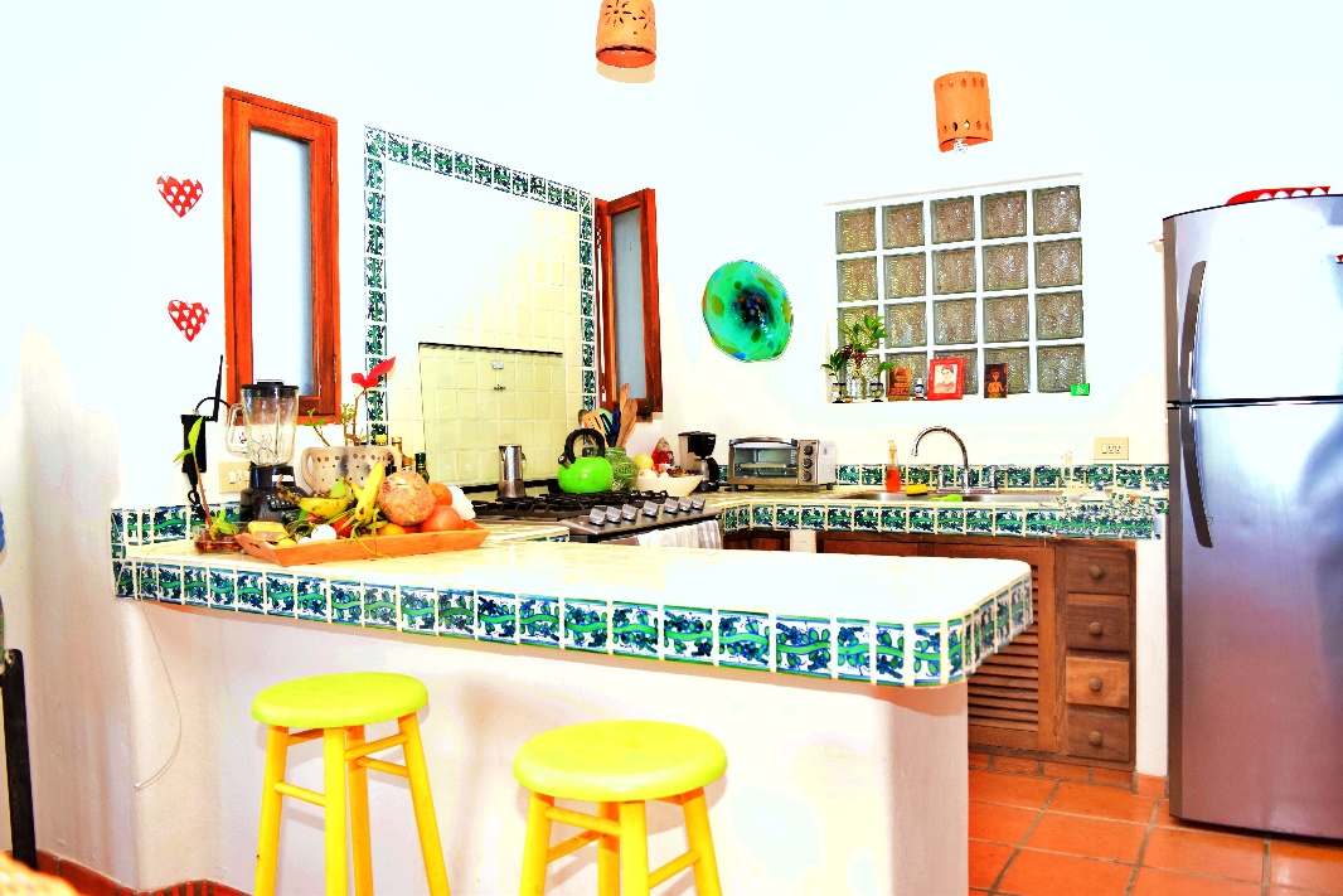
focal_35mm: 27
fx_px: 1007
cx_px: 672
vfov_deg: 47.9
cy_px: 448
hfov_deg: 67.4
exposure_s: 1/125
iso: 800
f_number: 5.6
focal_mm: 18
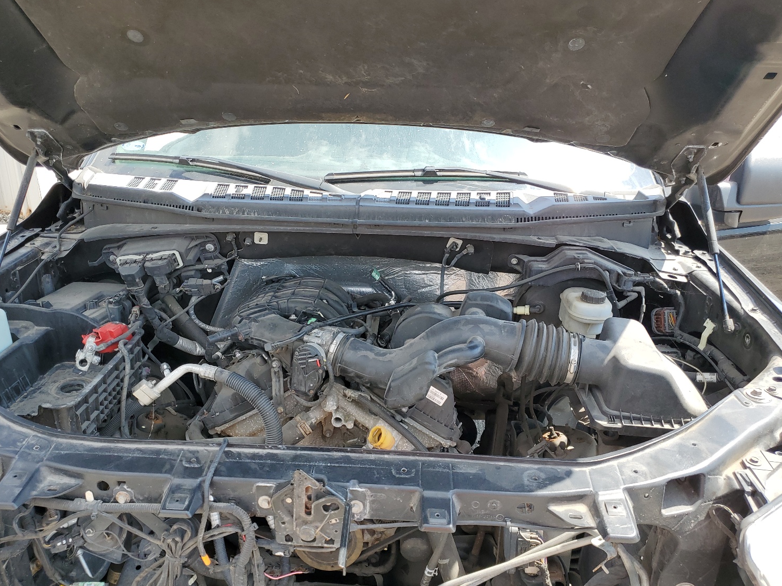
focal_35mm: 28
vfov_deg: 49.7
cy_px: 308
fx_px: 632
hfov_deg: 63.4
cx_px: 365
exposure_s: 1/769
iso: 50
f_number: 1.5
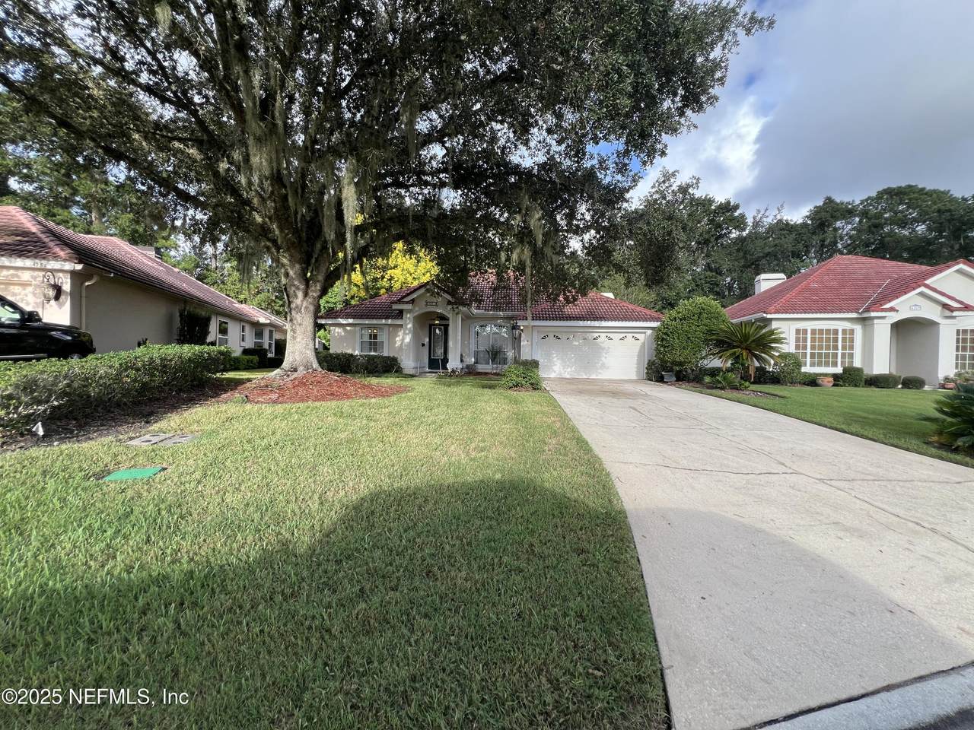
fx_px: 366
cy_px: 365
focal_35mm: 13
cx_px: 487
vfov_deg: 89.9
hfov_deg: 106.2
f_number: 1.8
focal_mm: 1.57
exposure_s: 1/408
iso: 32
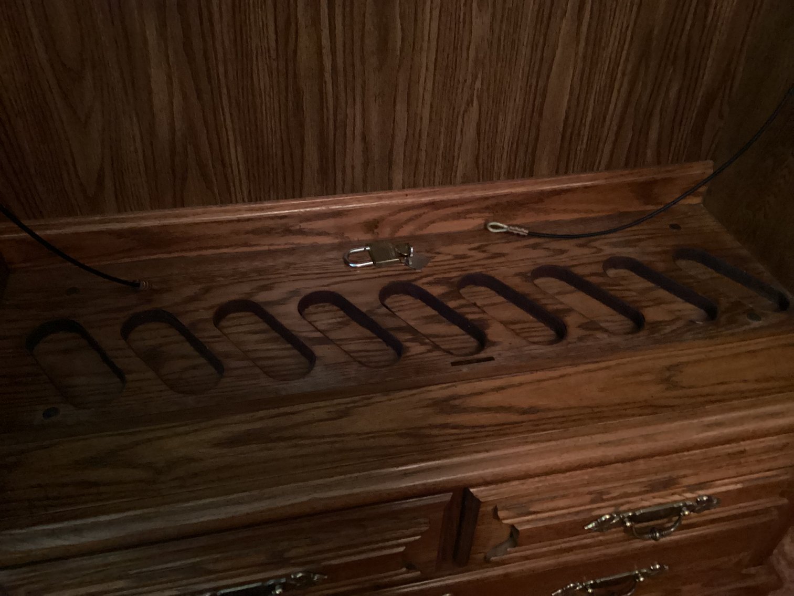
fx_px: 711
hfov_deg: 58.3
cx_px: 397
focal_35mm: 31
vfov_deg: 45.4
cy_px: 298
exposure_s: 1/15
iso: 800
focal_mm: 3.3
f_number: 2.4
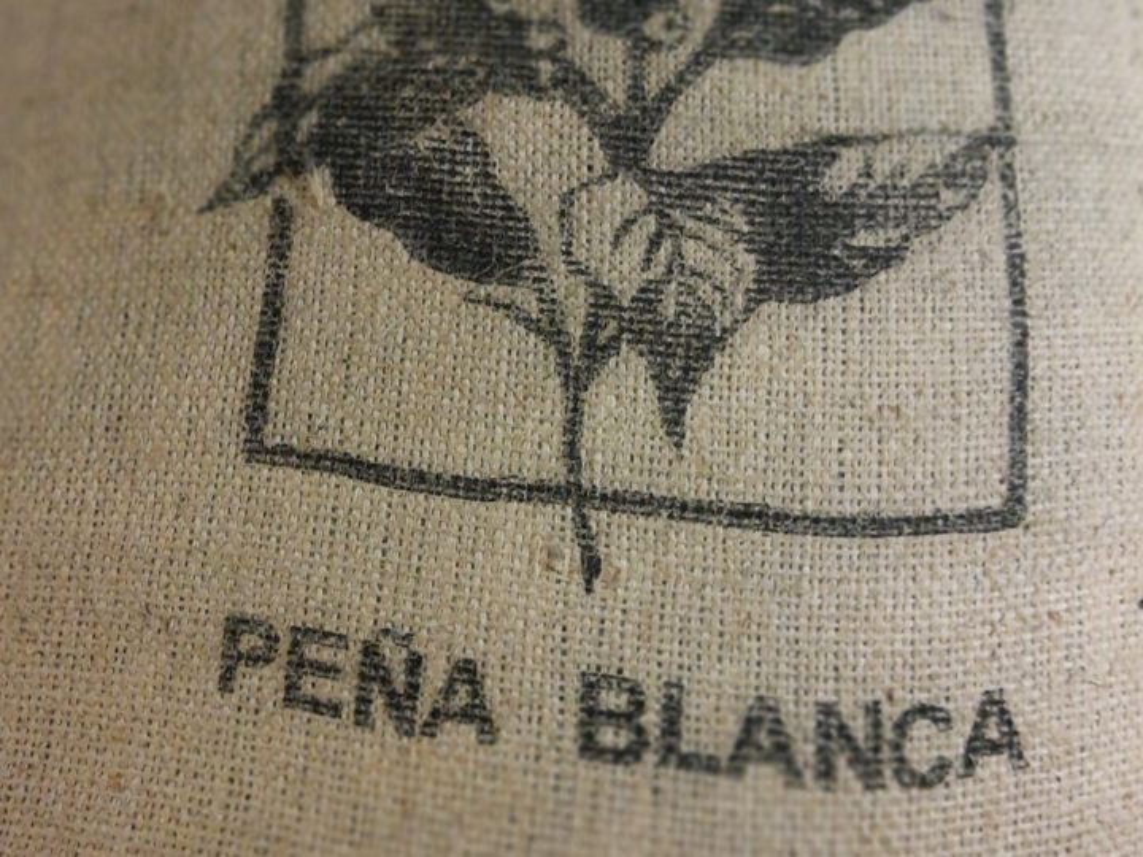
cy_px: 428
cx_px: 572
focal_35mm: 26
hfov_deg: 67.3
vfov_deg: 53.1
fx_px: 859
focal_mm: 3.95
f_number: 1.8
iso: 837
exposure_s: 1/25
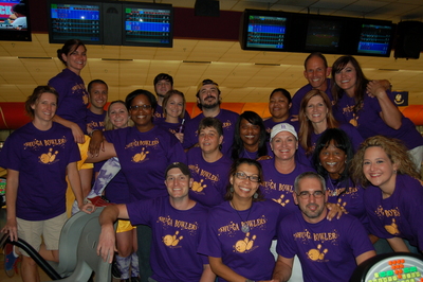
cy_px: 141
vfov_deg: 43.5
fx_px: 352
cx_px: 212
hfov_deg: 62.0
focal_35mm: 30
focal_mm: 20
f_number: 3.8
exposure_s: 1/60
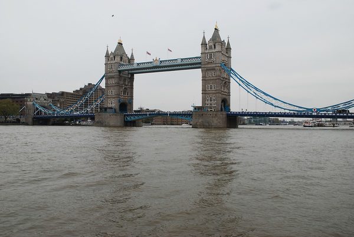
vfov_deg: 40.0
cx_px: 177
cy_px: 118
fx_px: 325
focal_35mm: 33
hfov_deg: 57.2
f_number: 9
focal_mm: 22
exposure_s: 1/125
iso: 100
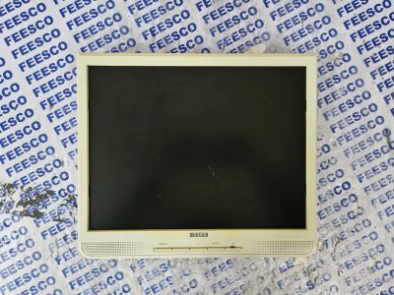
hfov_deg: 67.3
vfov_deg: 53.1
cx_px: 197
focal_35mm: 26
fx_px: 296
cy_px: 148
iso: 1600
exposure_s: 1/33.3
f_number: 1.8
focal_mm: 5.58
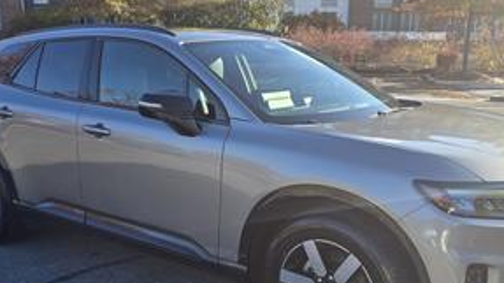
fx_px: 588
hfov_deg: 46.4
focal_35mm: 44
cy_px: 192
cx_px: 258
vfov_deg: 26.9
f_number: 1.7
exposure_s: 1/329
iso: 12
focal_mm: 6.3
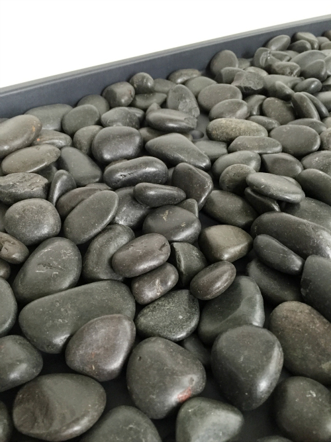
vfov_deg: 61.7
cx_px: 166
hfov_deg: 48.2
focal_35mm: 29
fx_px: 370
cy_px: 221
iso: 160
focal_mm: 4.15
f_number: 2.2
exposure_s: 1/30
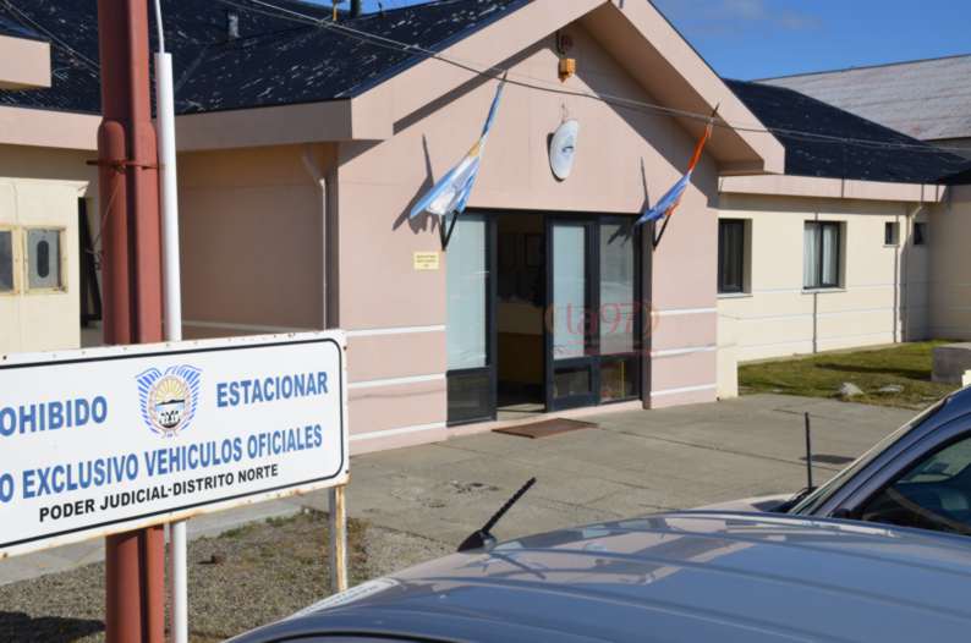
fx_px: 1292
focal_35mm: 48
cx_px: 486
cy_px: 322
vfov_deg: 28.0
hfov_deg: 41.2
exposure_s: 1/400
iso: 100
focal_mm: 32
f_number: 10
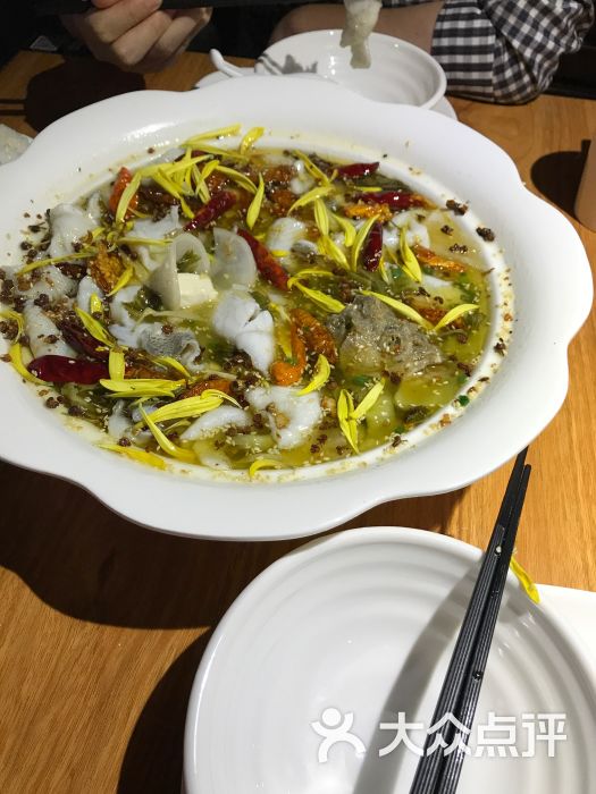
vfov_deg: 63.4
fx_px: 643
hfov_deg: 49.7
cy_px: 397
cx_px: 298
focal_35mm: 28
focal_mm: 3.99
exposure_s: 1/33
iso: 32
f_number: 1.8
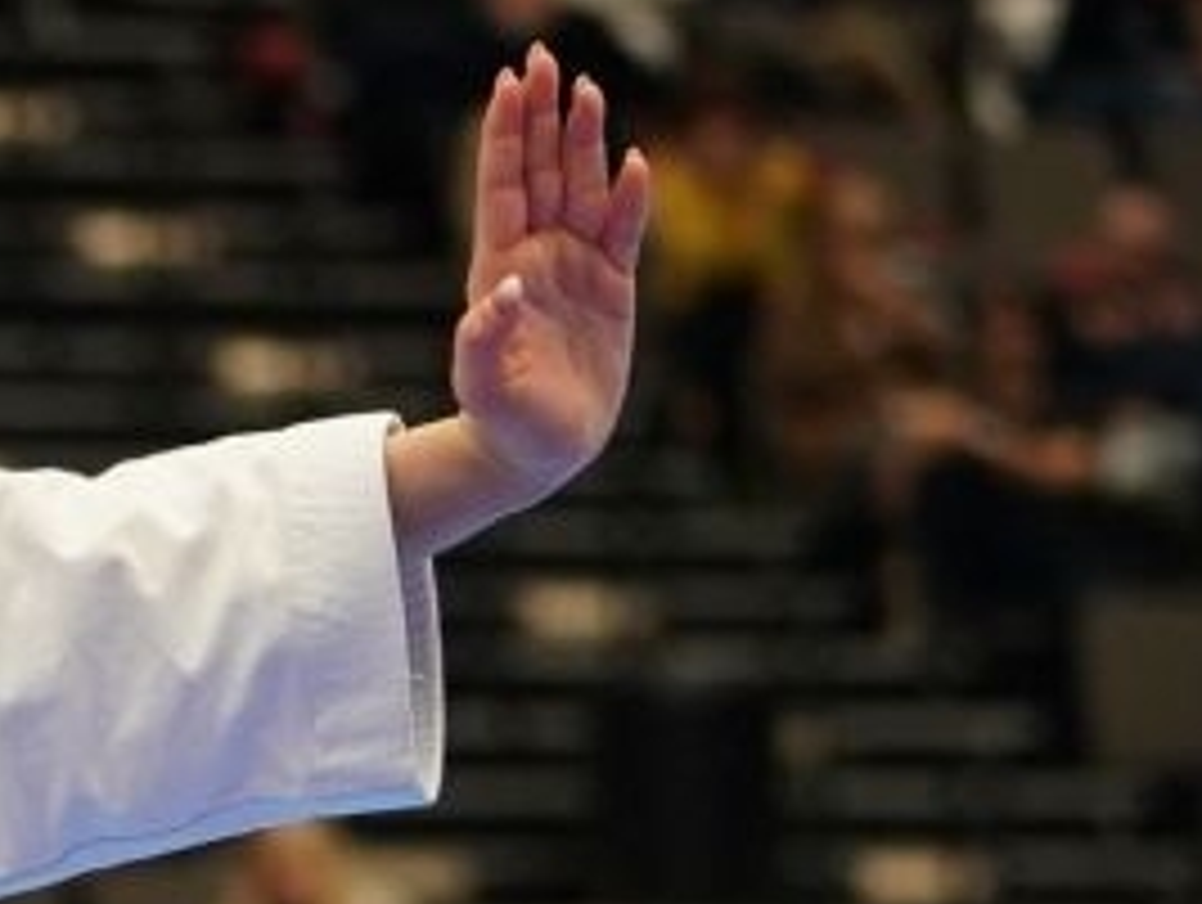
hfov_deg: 4.3
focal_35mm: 453
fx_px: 15751
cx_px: -1216
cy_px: 1754
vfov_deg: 3.3
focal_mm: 70
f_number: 2.8
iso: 1250
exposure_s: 1/500
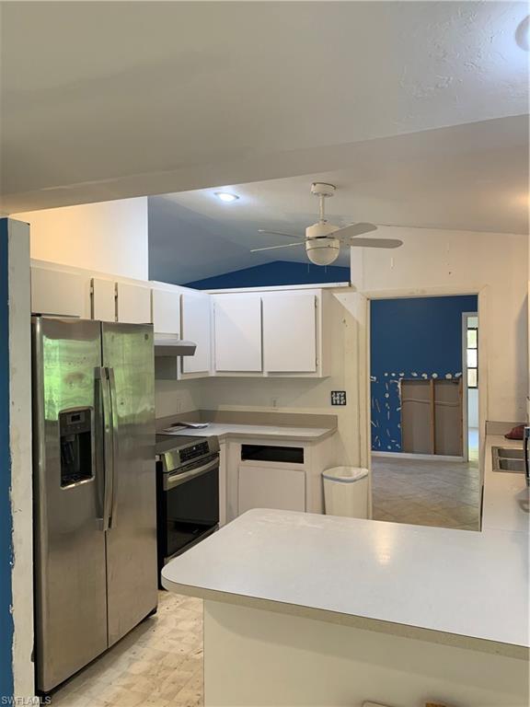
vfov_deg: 67.3
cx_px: 265
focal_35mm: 26
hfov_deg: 53.1
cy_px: 354
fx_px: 531
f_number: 1.8
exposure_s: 1/60
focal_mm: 4.25
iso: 160
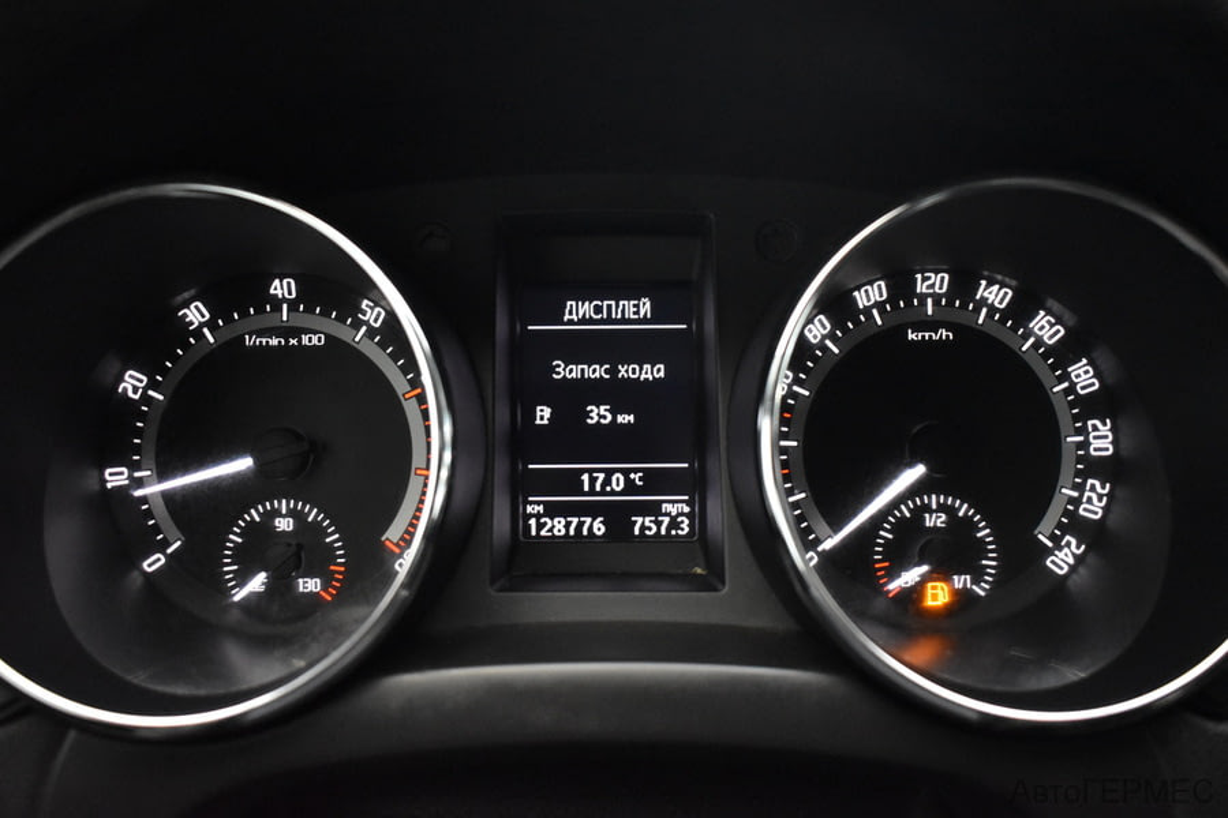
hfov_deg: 53.1
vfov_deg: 36.9
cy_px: 409
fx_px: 1228
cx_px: 614
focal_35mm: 36
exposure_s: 1/60
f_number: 4
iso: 4500
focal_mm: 24
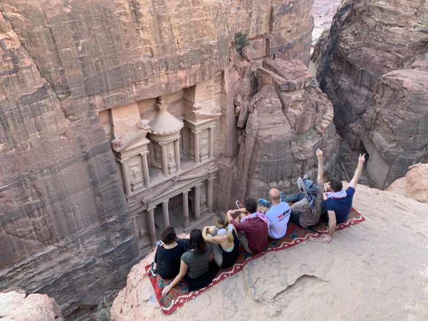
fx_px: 321
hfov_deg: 67.3
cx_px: 214
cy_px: 160
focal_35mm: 26
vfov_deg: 53.1
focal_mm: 4.25
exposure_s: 1/122
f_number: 1.8
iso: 40
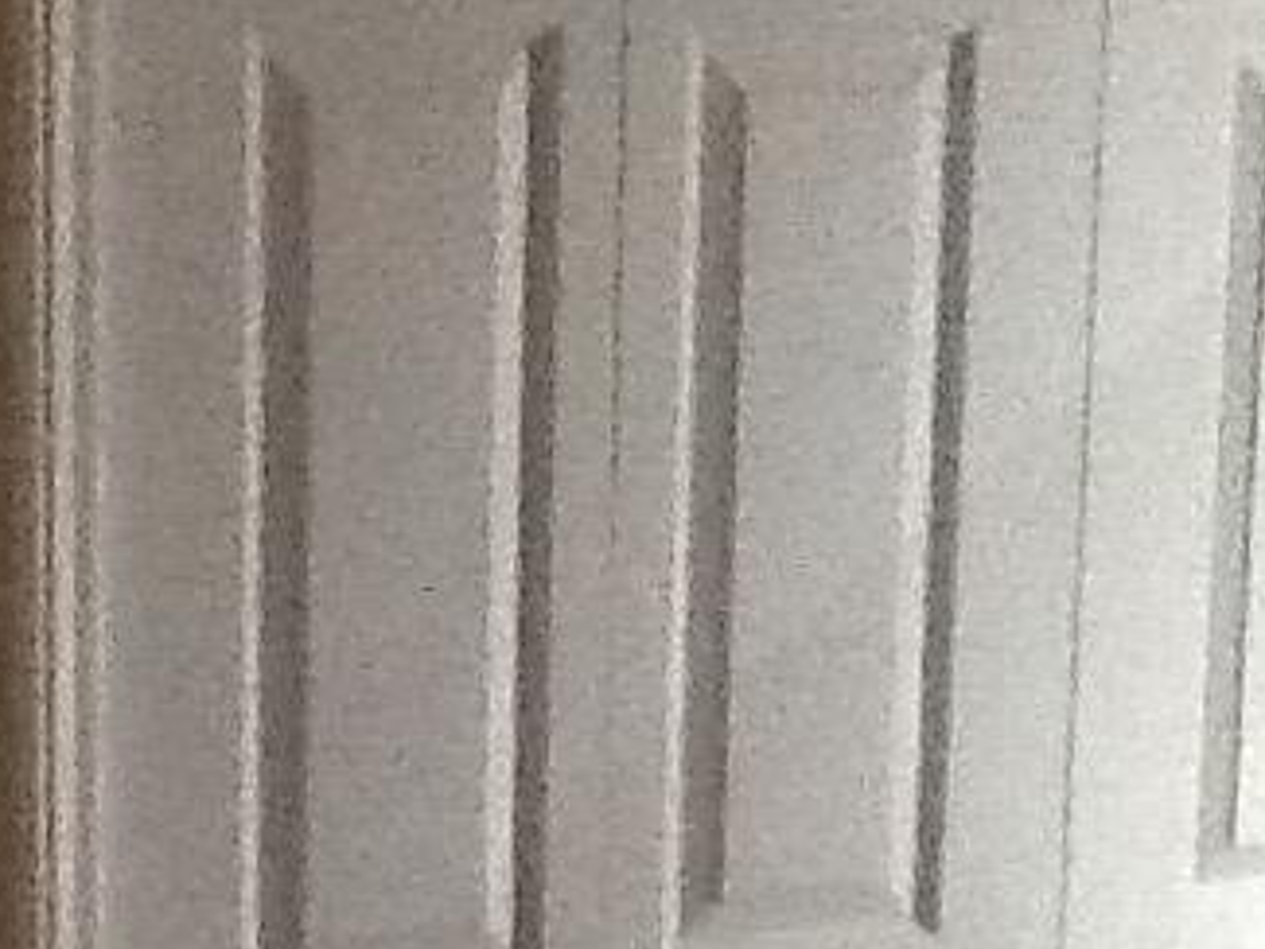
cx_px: 195
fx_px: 4752
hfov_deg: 15.0
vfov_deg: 11.2
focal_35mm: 130
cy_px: 1202
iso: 500
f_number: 2.4
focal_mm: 2.03
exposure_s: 1/15
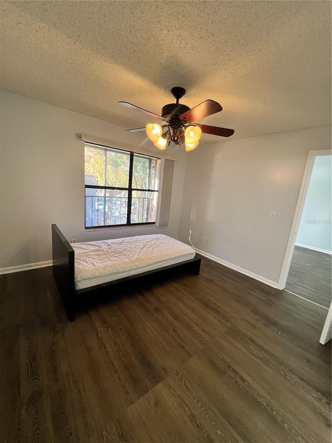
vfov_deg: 106.2
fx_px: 166
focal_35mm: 13
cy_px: 222
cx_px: 166
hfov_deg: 89.9
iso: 250
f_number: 1.8
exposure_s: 1/120
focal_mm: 1.57
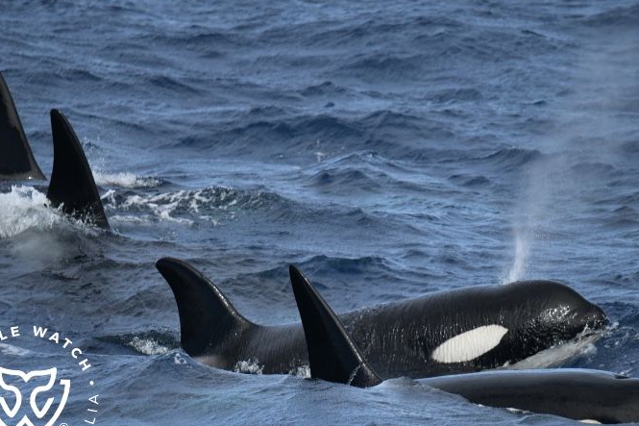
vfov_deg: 1.9
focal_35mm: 722
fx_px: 12812
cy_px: 219
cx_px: 334
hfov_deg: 2.9
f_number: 6.3
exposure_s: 1/8000
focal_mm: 600
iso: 1600
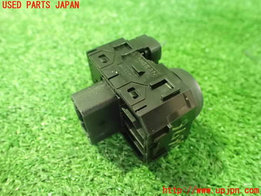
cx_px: 130
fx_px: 226
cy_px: 98
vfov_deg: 46.8
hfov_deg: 60.0
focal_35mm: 30
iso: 1600
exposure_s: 1/20
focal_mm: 5.4
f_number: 2.3
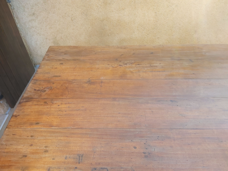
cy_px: 86
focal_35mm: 26
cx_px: 114
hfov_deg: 67.3
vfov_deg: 53.1
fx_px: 171
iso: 64
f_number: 1.7
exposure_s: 1/179
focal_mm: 3.92
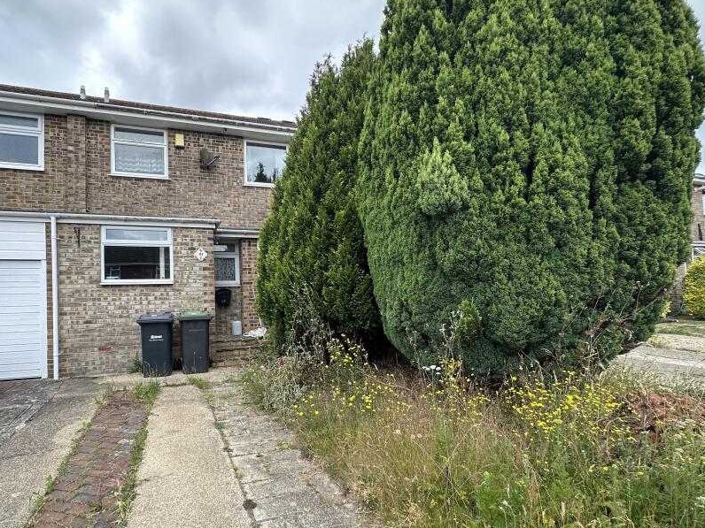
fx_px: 367
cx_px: 284
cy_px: 293
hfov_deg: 86.7
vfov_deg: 71.4
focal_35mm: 18
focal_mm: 2.22
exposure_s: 1/186
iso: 40
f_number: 2.2
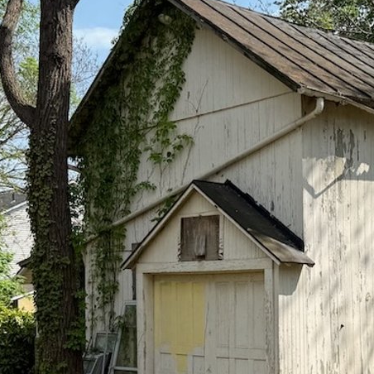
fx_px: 868
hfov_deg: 24.0
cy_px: 301
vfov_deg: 23.9
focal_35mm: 71
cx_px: 292
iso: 80
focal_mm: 6.76
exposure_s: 1/2611
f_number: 1.78
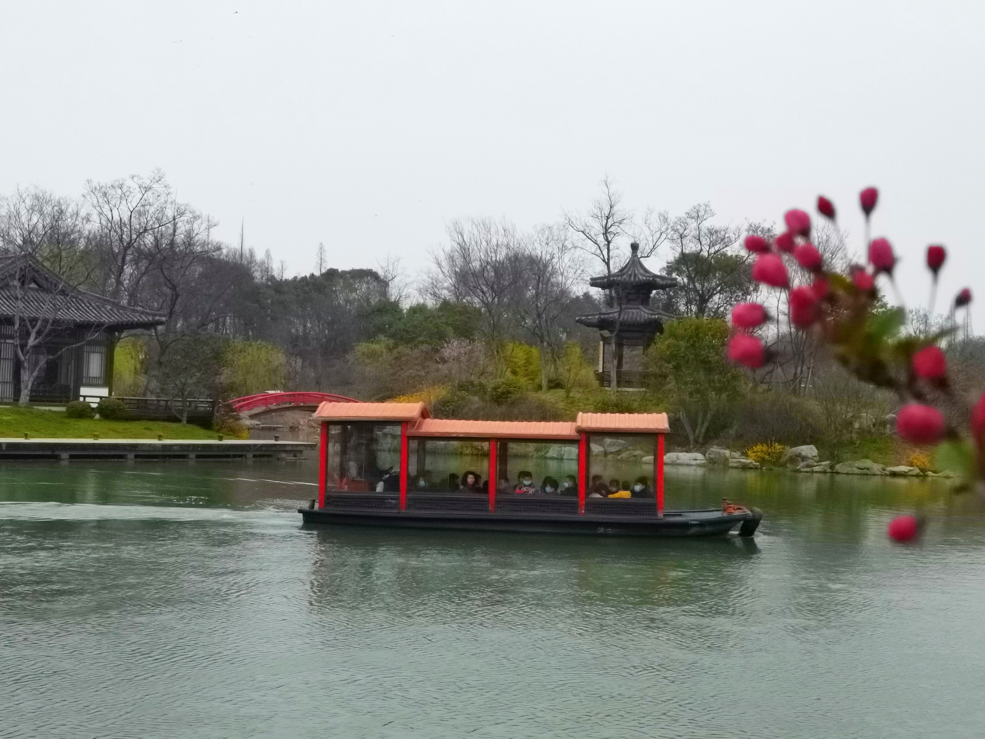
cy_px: 370
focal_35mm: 46
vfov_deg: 31.5
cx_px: 492
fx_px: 1309
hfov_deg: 41.2
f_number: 1.9
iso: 800
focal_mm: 6.71
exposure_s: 1/21277
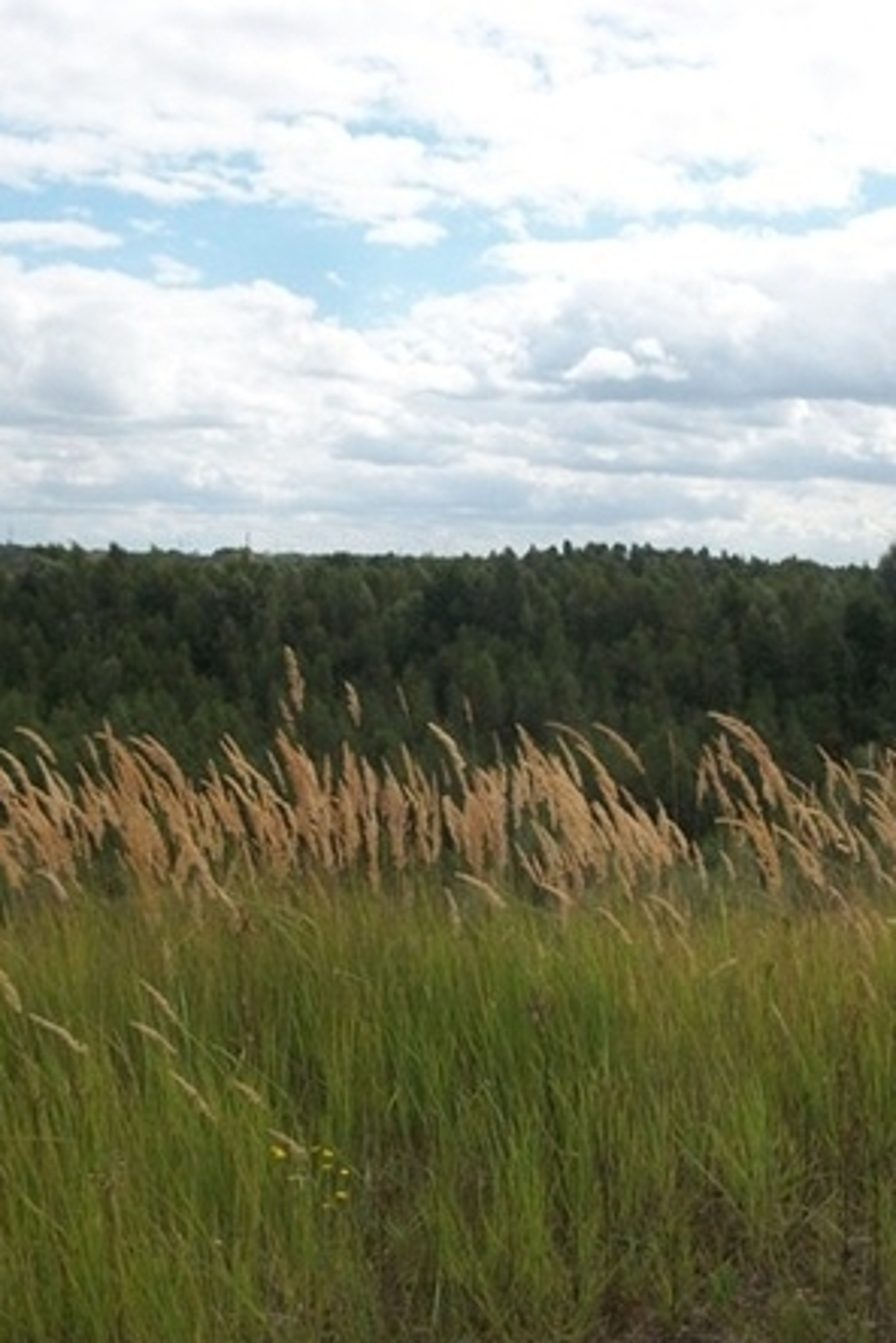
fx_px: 1680
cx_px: 442
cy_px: 668
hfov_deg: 29.9
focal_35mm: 45
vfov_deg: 43.6
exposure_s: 1/500
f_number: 8.8
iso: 200
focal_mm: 5.7
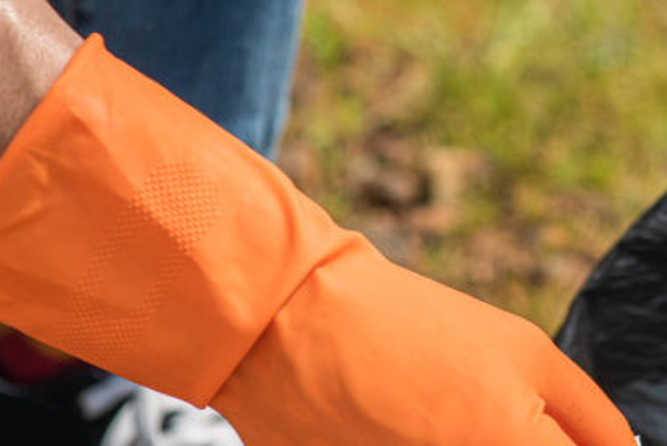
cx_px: 742
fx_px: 4209
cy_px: 348
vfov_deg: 6.1
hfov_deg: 9.0
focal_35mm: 227
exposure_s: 1/1000
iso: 100
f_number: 2.8
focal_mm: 85
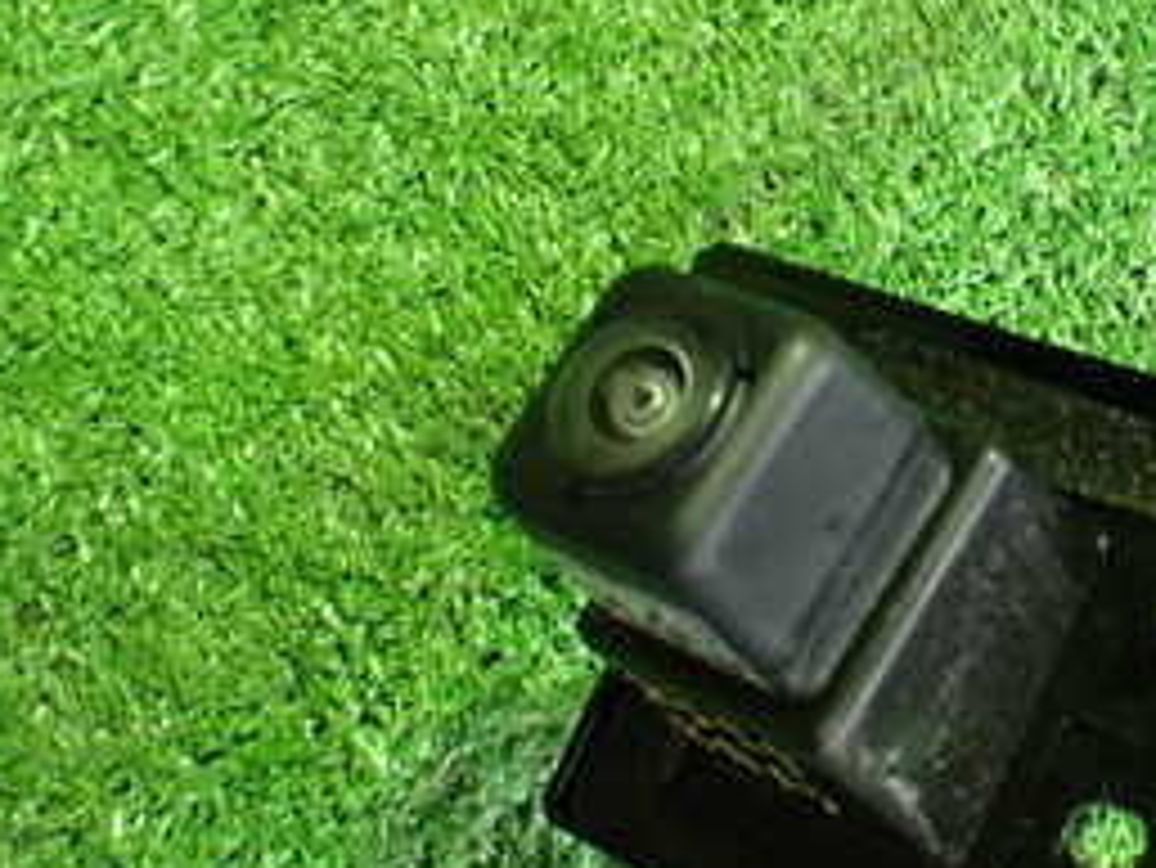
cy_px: 319
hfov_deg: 26.5
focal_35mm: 70
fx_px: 2339
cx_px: 1116
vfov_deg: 21.0
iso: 1000
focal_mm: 5.4
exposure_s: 1/30
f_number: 2.3
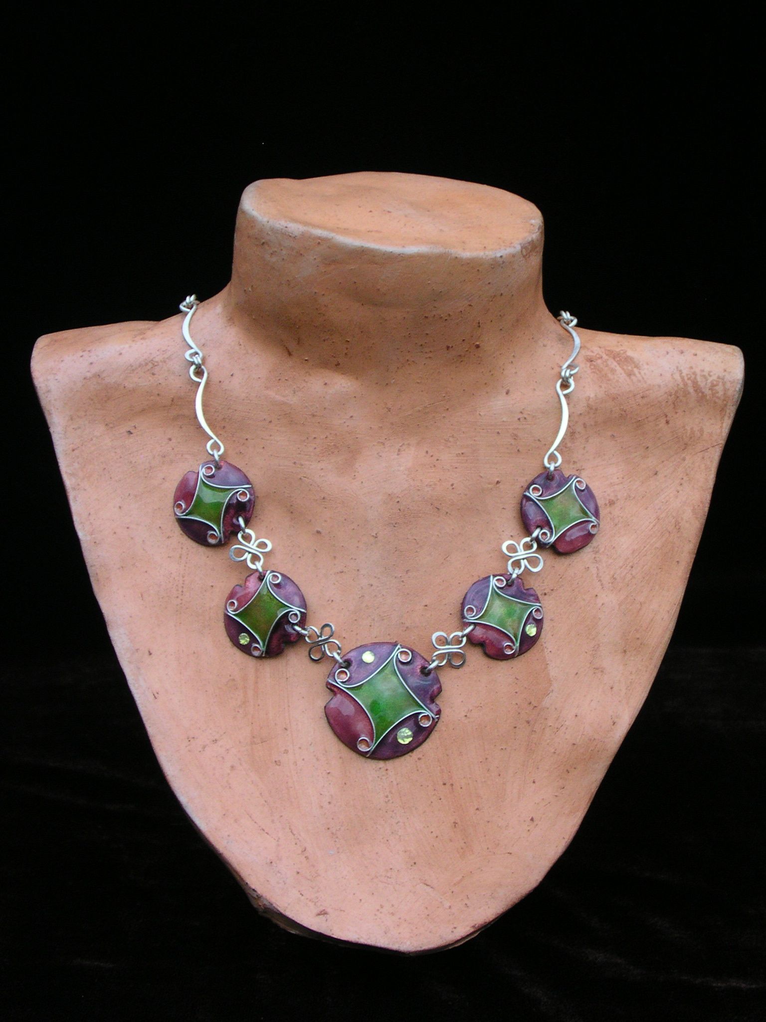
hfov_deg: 22.9
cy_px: 511
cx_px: 383
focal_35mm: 64
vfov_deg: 30.3
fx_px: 1888
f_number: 3.5
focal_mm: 9.7
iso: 100
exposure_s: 1/55.6
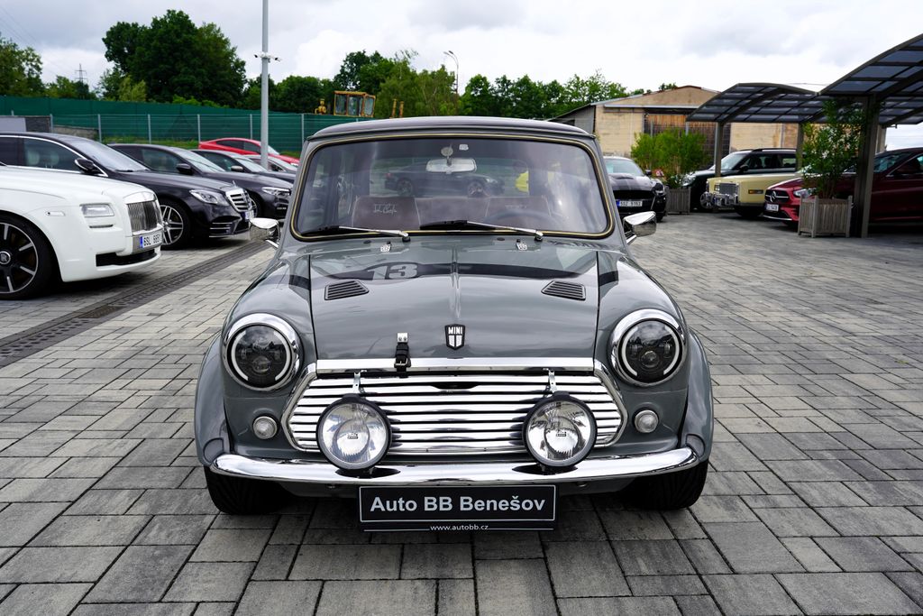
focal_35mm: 30
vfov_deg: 43.6
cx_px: 462
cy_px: 308
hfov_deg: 61.9
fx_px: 769
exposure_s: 1/125
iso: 100
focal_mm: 30
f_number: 8
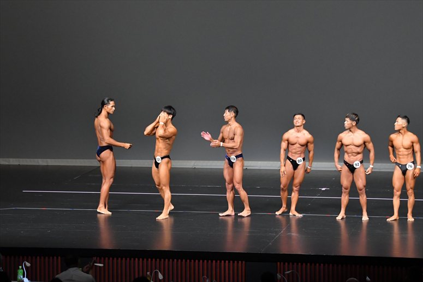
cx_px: 212
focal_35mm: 157
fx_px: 1844
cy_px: 141
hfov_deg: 13.1
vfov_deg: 8.7
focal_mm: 105
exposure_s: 1/400
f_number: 5.6
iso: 5000
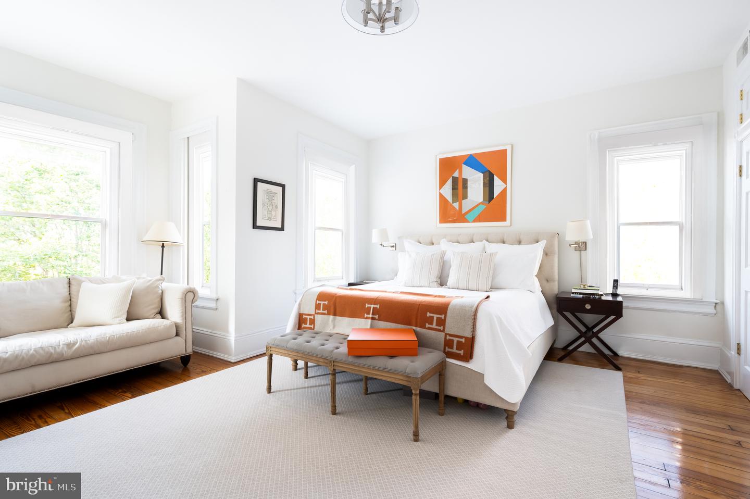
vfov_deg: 72.0
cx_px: 375
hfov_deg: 95.0
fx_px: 344
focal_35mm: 16
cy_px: 250
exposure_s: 1/20
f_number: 11
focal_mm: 16.5
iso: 800
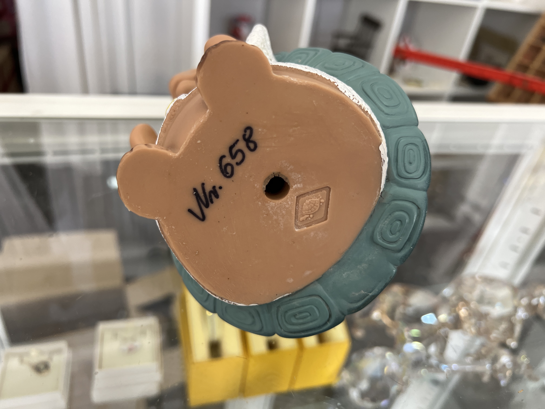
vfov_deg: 53.1
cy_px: 204
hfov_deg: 67.3
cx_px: 272
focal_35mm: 26
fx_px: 409
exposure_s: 1/50
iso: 125
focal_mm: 5.7
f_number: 1.5
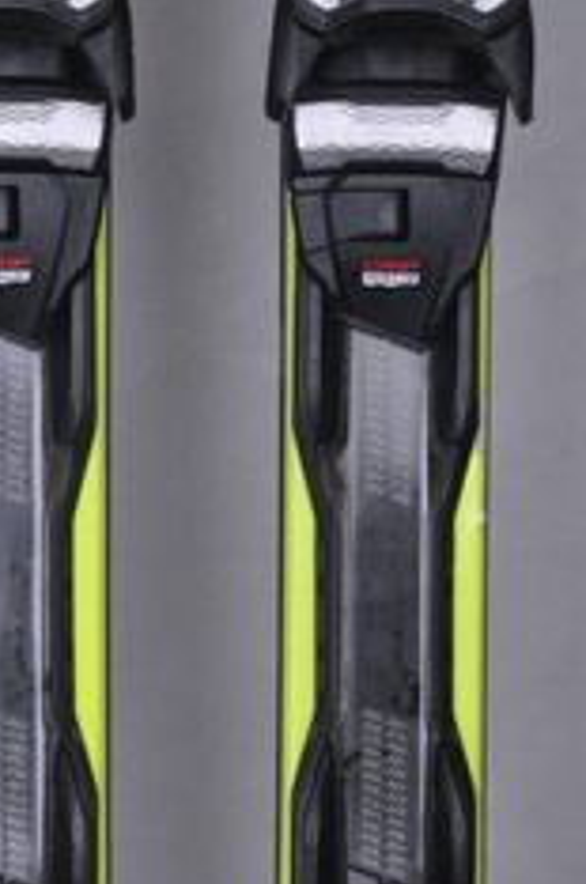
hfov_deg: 6.8
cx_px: 187
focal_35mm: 202
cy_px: 695
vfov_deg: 10.2
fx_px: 4954
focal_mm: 70
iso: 3200
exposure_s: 1/125
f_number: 9.5
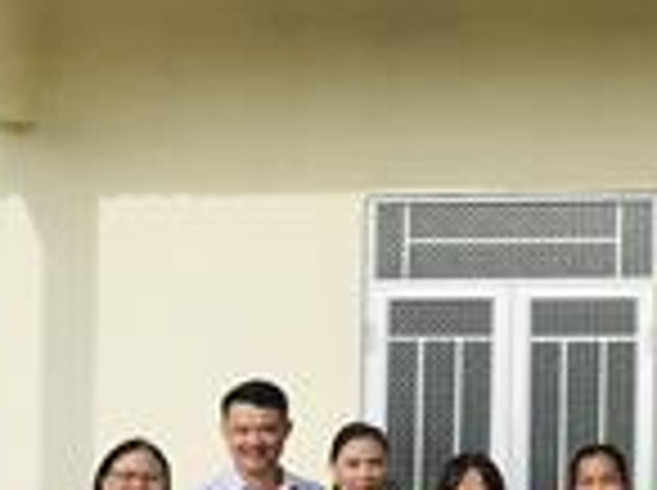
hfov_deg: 20.5
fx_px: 1630
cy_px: 445
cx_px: 891
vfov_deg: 16.9
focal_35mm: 86
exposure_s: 1/2817
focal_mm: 3.99
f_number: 1.8
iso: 20
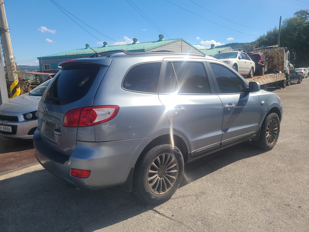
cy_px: 116
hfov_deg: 67.3
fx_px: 232
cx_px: 154
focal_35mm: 26
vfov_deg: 53.1
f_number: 1.8
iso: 40
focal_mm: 5.4
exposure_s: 1/2308
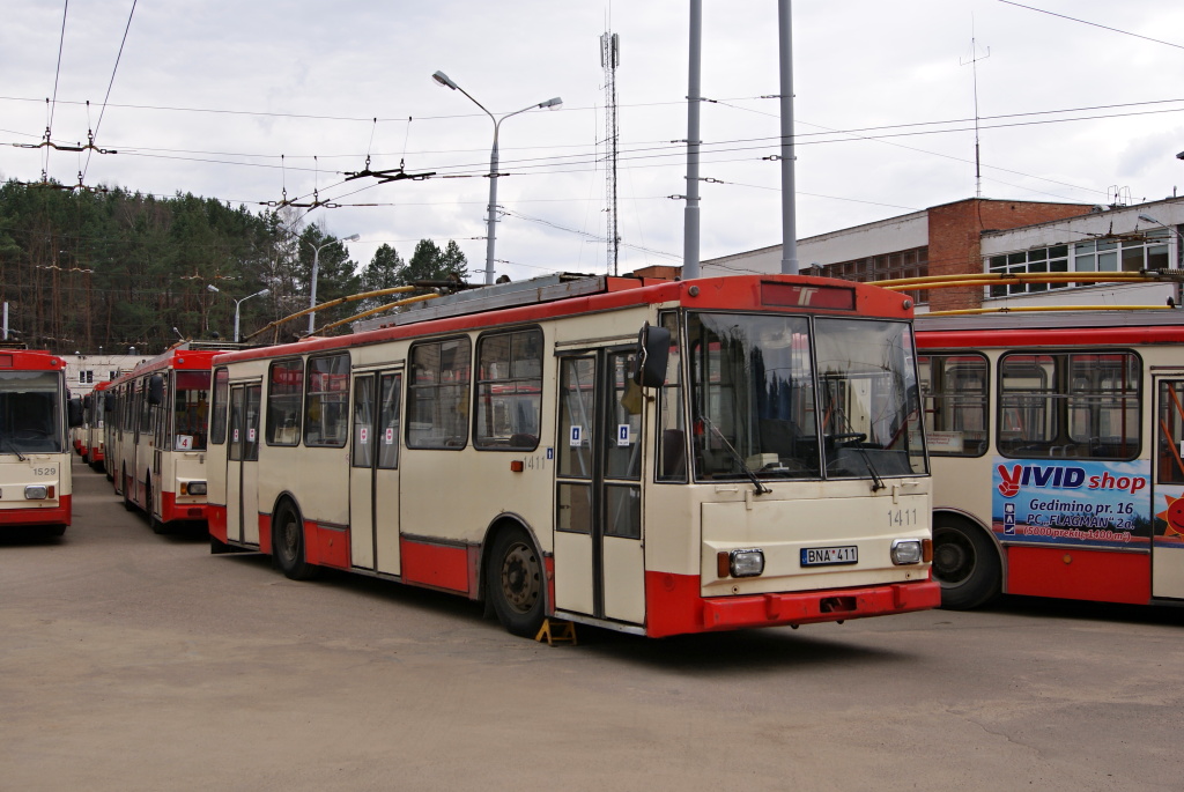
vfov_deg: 34.3
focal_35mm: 39
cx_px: 592
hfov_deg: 49.5
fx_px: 1284
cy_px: 396
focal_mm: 26
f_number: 9
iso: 100
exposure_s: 1/80
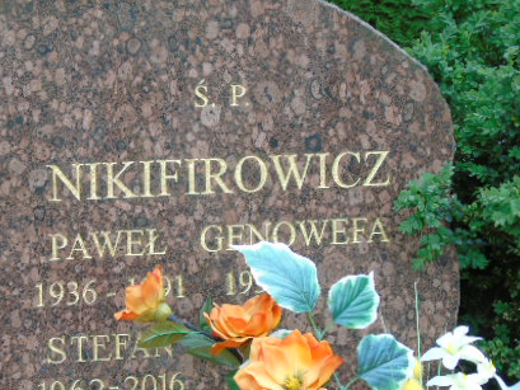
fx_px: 2209
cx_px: 123
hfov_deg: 13.4
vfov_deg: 10.1
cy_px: 296
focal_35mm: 147
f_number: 4.3
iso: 80
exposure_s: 1/100
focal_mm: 17
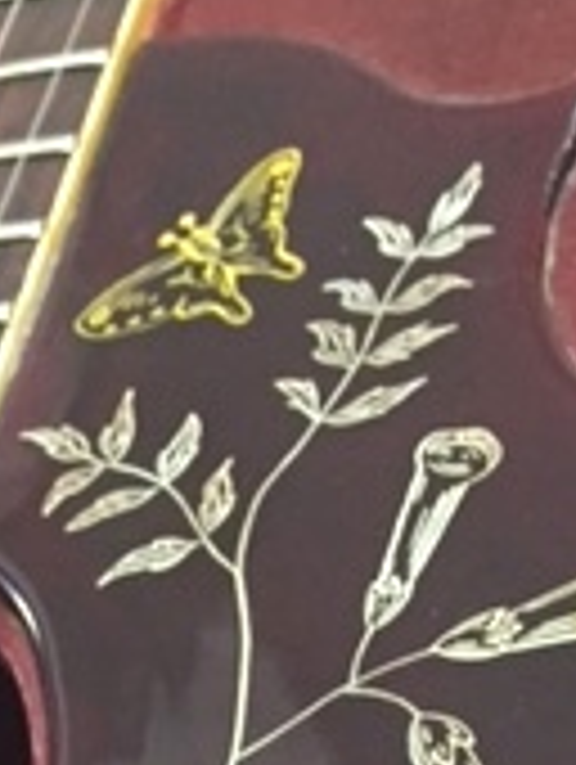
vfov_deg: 15.6
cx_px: 122
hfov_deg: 13.6
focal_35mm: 109
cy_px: 1354
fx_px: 2412
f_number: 2.2
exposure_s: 1/30
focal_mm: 4.15
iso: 250
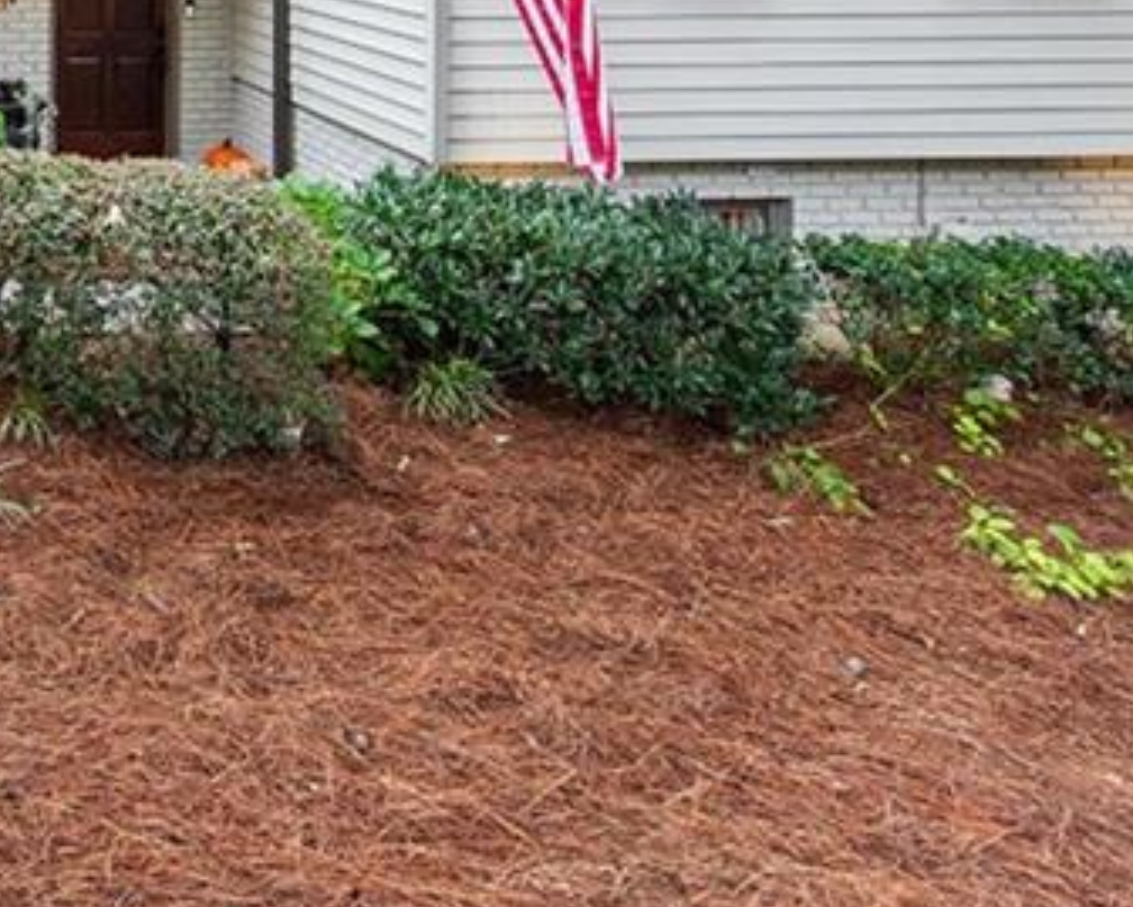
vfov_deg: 32.4
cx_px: -155
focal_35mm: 40
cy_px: -116
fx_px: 1342
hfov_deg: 37.2
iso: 400
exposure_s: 1/80
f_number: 7.1
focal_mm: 14
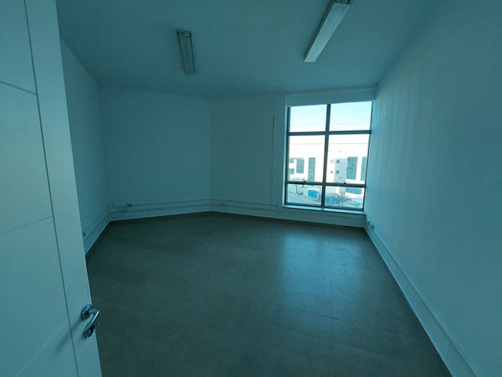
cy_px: 188
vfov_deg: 89.9
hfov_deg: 106.2
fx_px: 189
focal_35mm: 13
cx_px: 251
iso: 80
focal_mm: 1.74
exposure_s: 1/50
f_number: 2.2
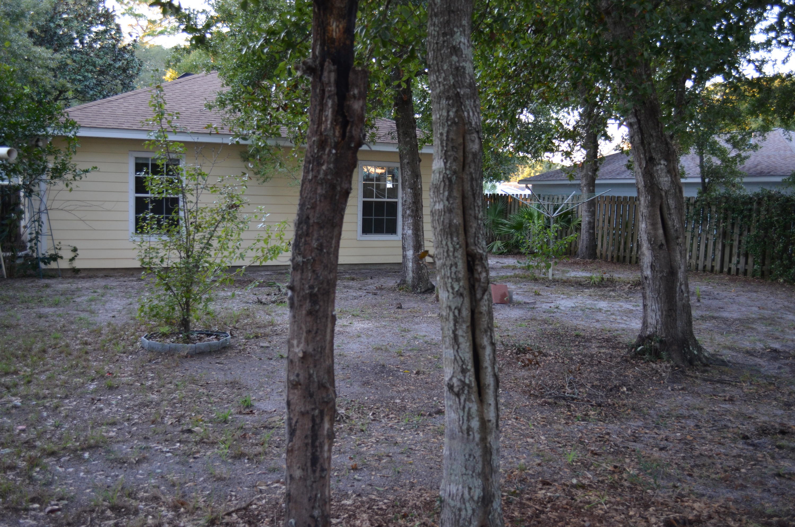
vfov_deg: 36.7
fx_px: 793
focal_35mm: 36
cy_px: 264
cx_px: 398
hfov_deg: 53.2
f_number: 4
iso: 500
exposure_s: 1/60
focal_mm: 24
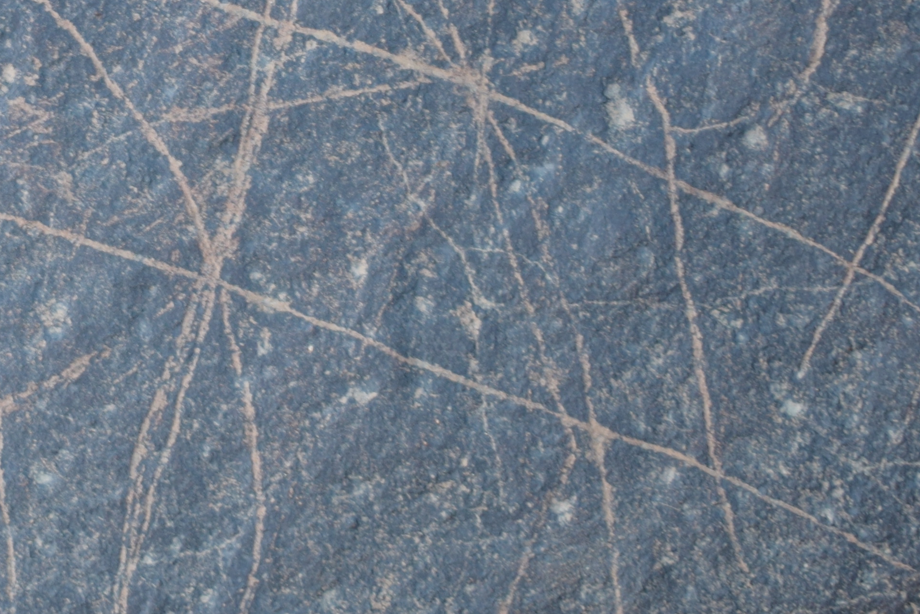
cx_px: 63
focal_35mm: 122
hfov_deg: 16.5
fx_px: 3118
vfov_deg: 11.2
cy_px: 78
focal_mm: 26
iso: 250
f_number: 4
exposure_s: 1/60
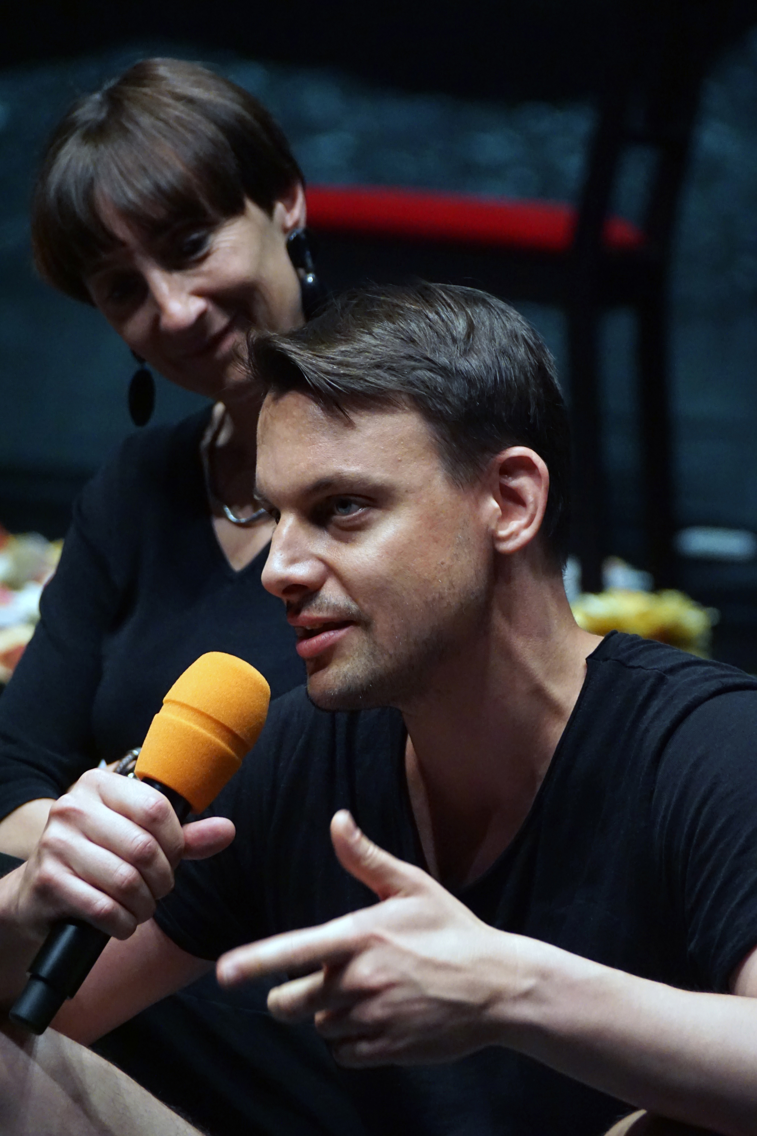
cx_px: 378
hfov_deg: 3.7
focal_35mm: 375
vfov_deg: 5.5
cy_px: 568
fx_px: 11827
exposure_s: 1/125
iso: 3200
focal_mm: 250
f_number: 6.3
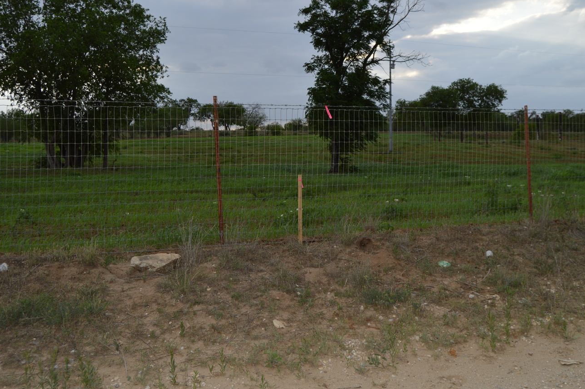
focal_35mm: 34
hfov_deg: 55.7
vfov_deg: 38.7
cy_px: 156
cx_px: 329
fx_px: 552
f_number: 5
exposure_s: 1/200
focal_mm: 18
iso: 100
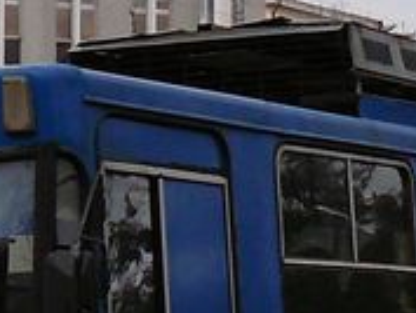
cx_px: -54
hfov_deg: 9.4
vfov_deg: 7.1
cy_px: 71
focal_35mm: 208
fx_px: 2501
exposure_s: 1/800
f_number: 2.8
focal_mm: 6
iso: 200
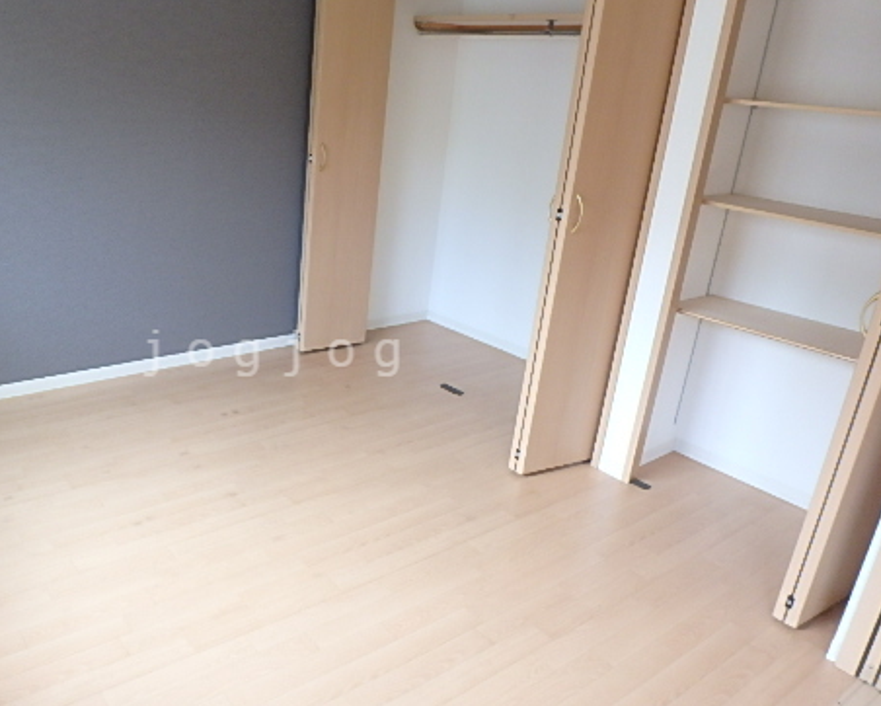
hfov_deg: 58.7
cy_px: 353
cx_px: 277
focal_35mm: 29
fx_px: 756
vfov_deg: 50.0
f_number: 3.5
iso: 250
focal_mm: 3.7
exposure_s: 1/30
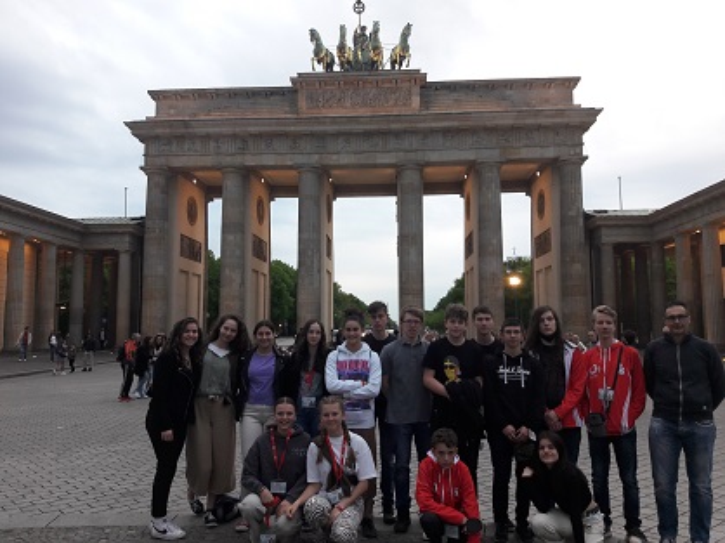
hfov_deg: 63.5
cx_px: 362
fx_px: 586
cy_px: 272
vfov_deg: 49.7
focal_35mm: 28
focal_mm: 3.7
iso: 50
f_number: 1.9
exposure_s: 1/33
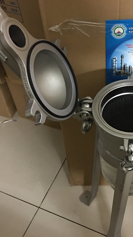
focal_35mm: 43
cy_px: 119
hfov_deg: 27.4
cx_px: 99
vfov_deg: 47.4
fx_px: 270
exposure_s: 1/8
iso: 160
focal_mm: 4.15
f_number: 2.2
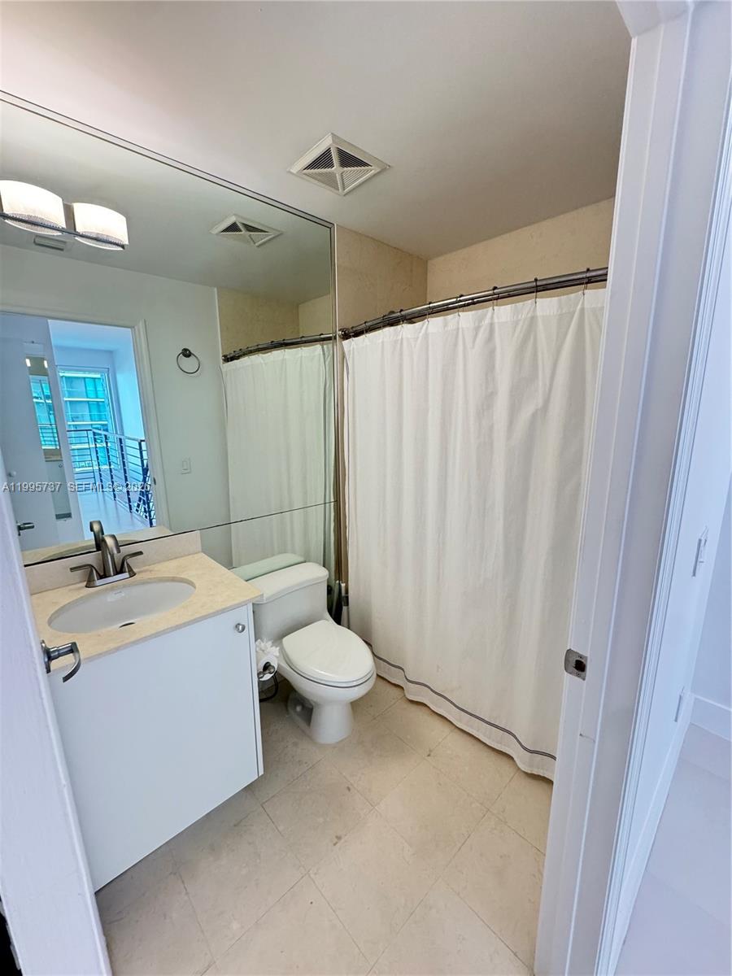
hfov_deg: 85.7
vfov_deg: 102.1
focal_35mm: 14
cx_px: 366
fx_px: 395
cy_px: 488
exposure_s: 1/60
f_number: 2.2
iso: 320
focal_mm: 2.22
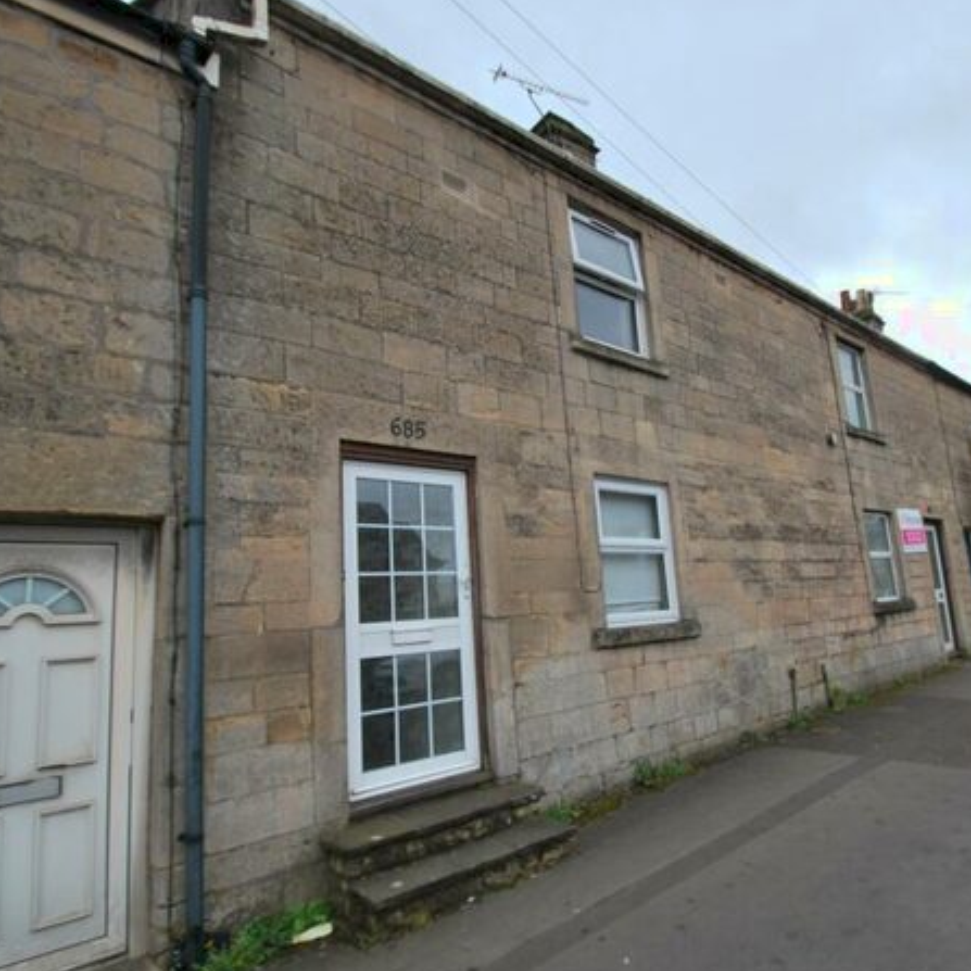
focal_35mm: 20
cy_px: 484
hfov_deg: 74.1
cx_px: 576
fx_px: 635
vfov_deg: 74.8
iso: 180
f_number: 5.6
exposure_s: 1/125
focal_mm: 10
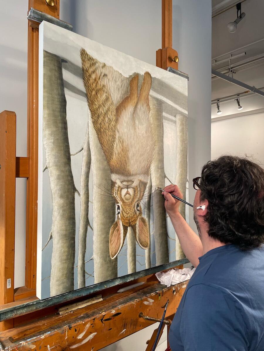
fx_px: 264
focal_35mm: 26
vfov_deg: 67.3
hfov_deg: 53.1
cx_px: 132
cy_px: 176
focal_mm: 4.2
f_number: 1.6
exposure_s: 1/120
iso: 100
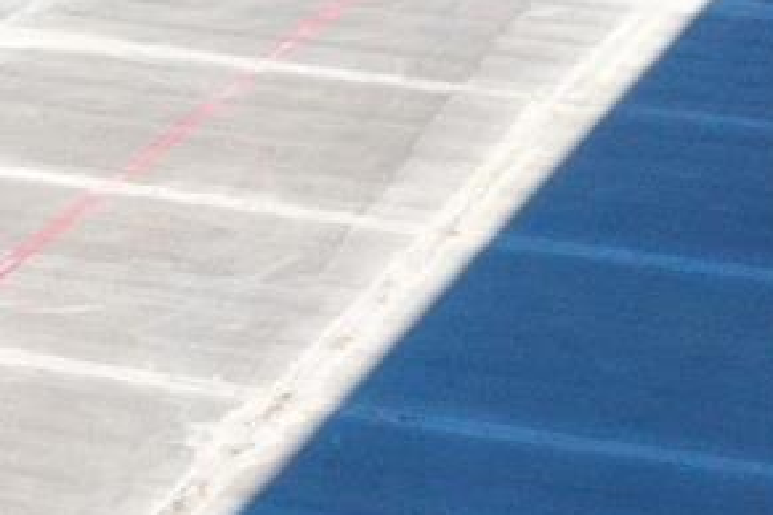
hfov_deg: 9.0
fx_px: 4230
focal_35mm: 197
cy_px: 131
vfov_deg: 7.0
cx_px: -1318
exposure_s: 1/800
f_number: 5.6
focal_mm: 10.26
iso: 100
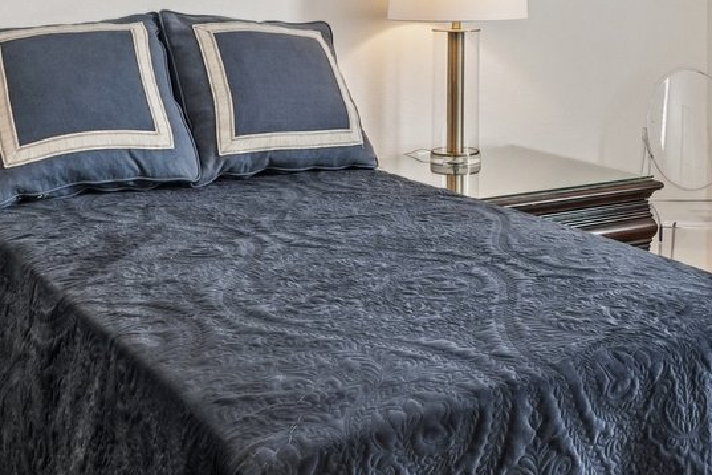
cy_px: -51
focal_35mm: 61
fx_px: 1206
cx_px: 477
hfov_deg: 32.6
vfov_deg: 21.1
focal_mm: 16
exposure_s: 1/13
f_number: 8
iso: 400
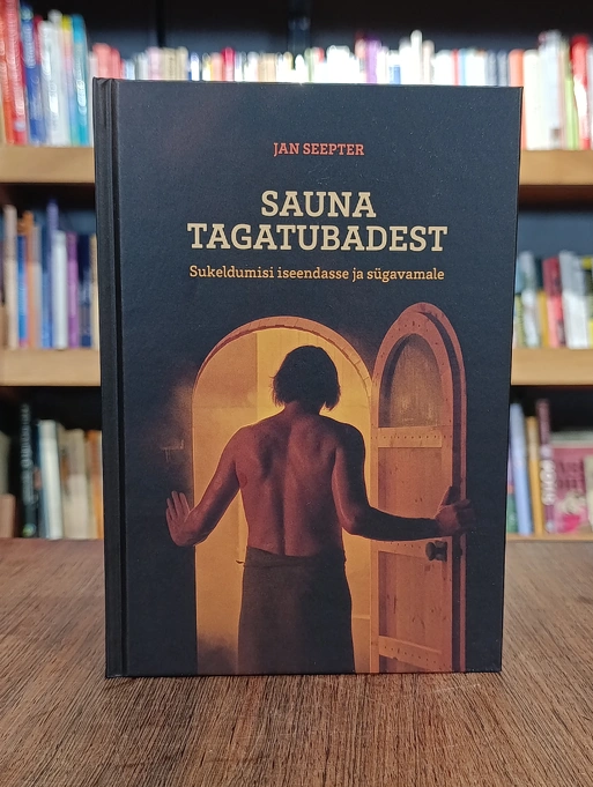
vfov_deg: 42.9
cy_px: 394
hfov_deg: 33.0
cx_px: 296
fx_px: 1002
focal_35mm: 44
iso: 615
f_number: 1.65
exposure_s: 1/100
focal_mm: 6.11
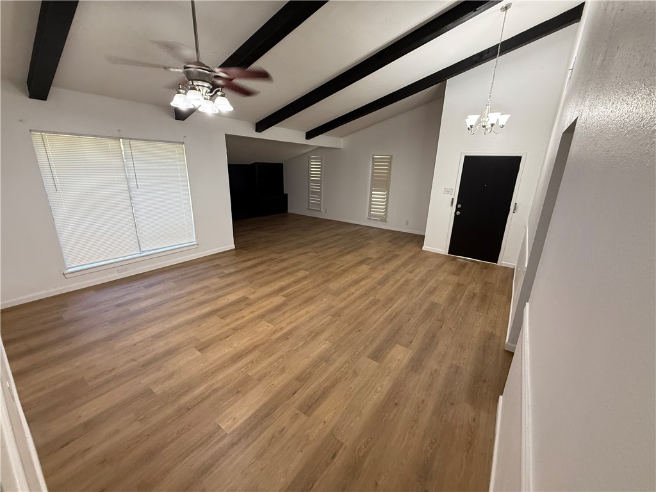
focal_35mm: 14
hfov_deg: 102.1
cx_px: 328
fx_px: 265
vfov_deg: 85.7
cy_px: 246
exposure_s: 1/60
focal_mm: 2.22
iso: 320
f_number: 2.2
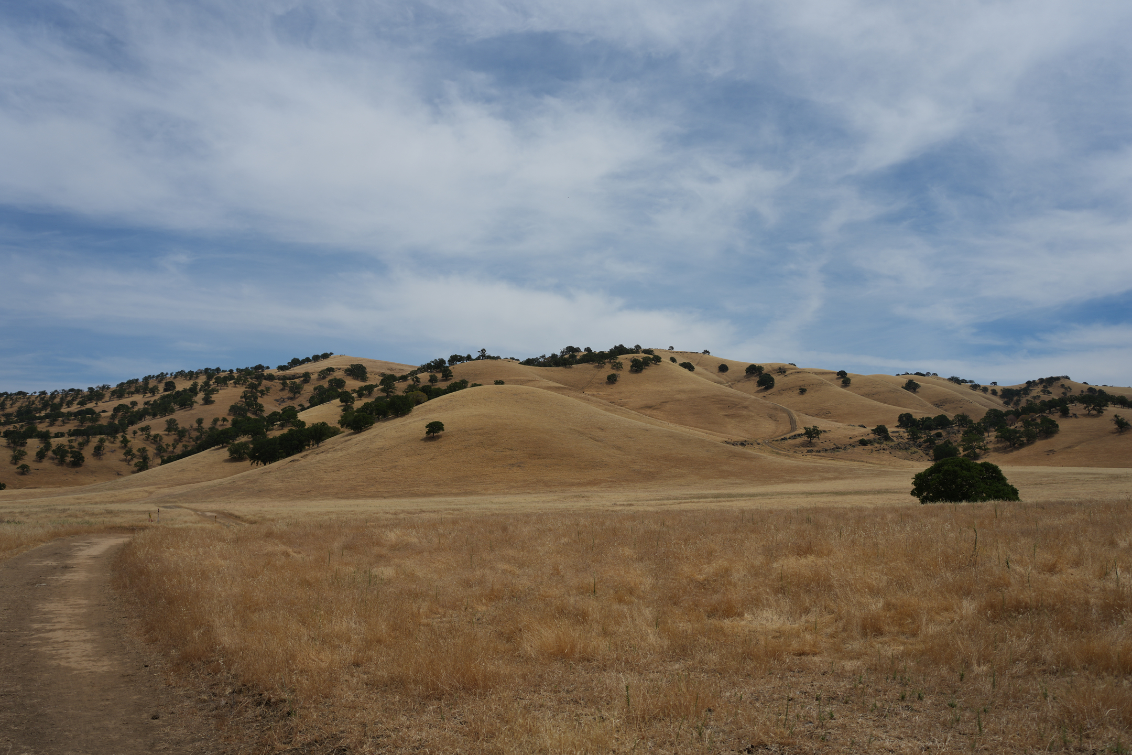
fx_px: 912
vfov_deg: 45.0
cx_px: 566
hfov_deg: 63.7
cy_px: 378
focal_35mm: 29
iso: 100
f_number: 5.6
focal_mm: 29
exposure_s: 1/1250
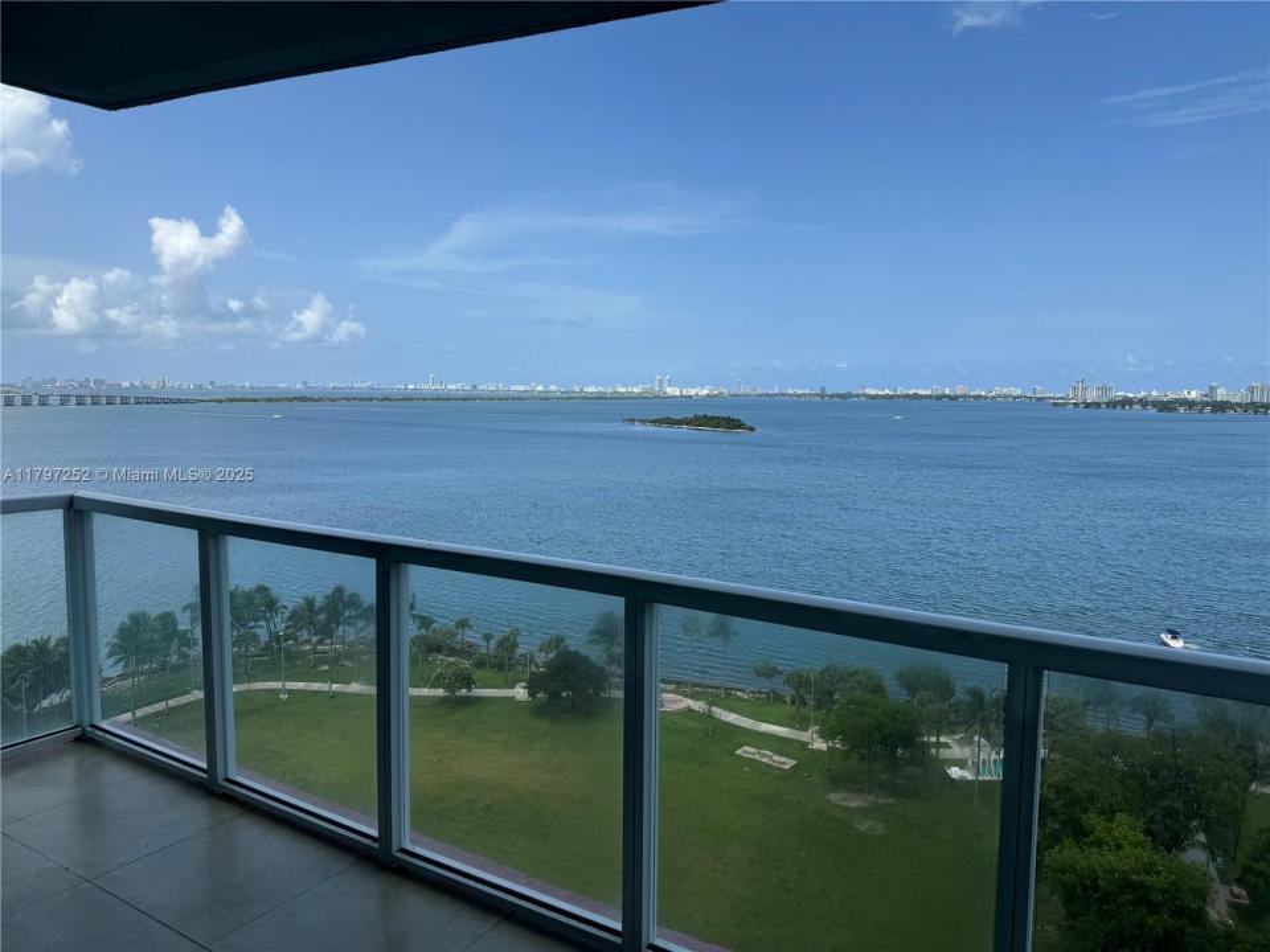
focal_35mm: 24
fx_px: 881
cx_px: 635
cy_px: 476
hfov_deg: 71.6
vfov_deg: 56.8
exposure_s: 1/4950
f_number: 1.78
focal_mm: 6.76
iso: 80
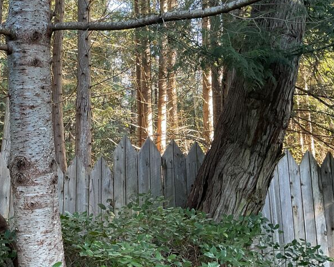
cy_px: 108
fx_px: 494
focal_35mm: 50
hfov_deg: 36.3
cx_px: 73
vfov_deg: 30.2
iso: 125
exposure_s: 1/60
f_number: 1.8
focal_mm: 3
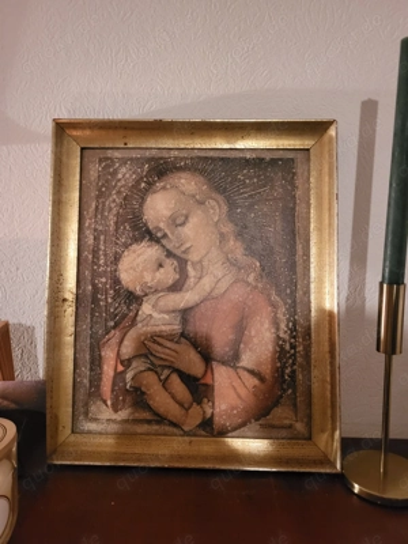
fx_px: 409
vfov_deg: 67.3
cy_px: 272
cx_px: 204
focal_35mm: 26
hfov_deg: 53.1
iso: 1250
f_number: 1.8
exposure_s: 1/20
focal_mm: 5.4
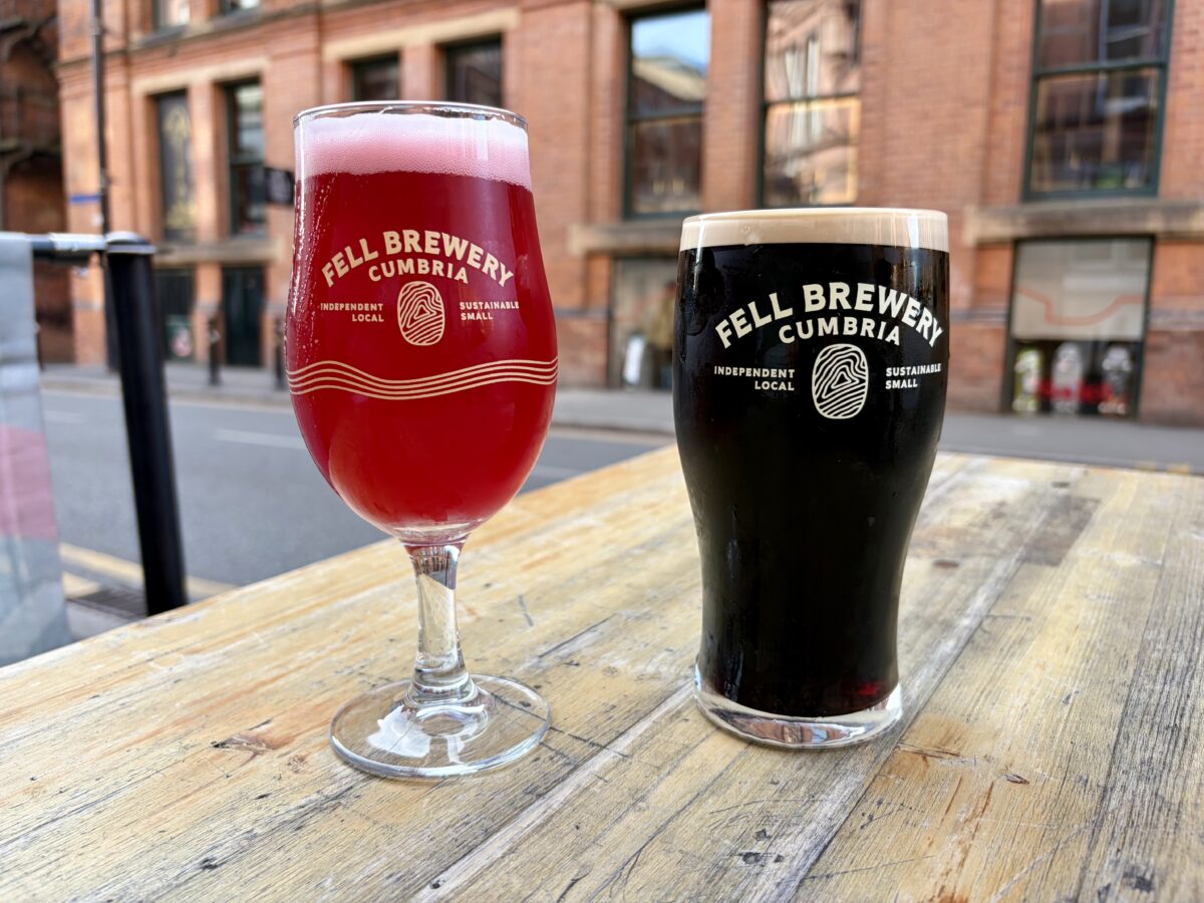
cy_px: 452
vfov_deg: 53.1
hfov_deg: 67.3
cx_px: 602
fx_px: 904
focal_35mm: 26
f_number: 1.6
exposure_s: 1/234
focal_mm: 5.96
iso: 40
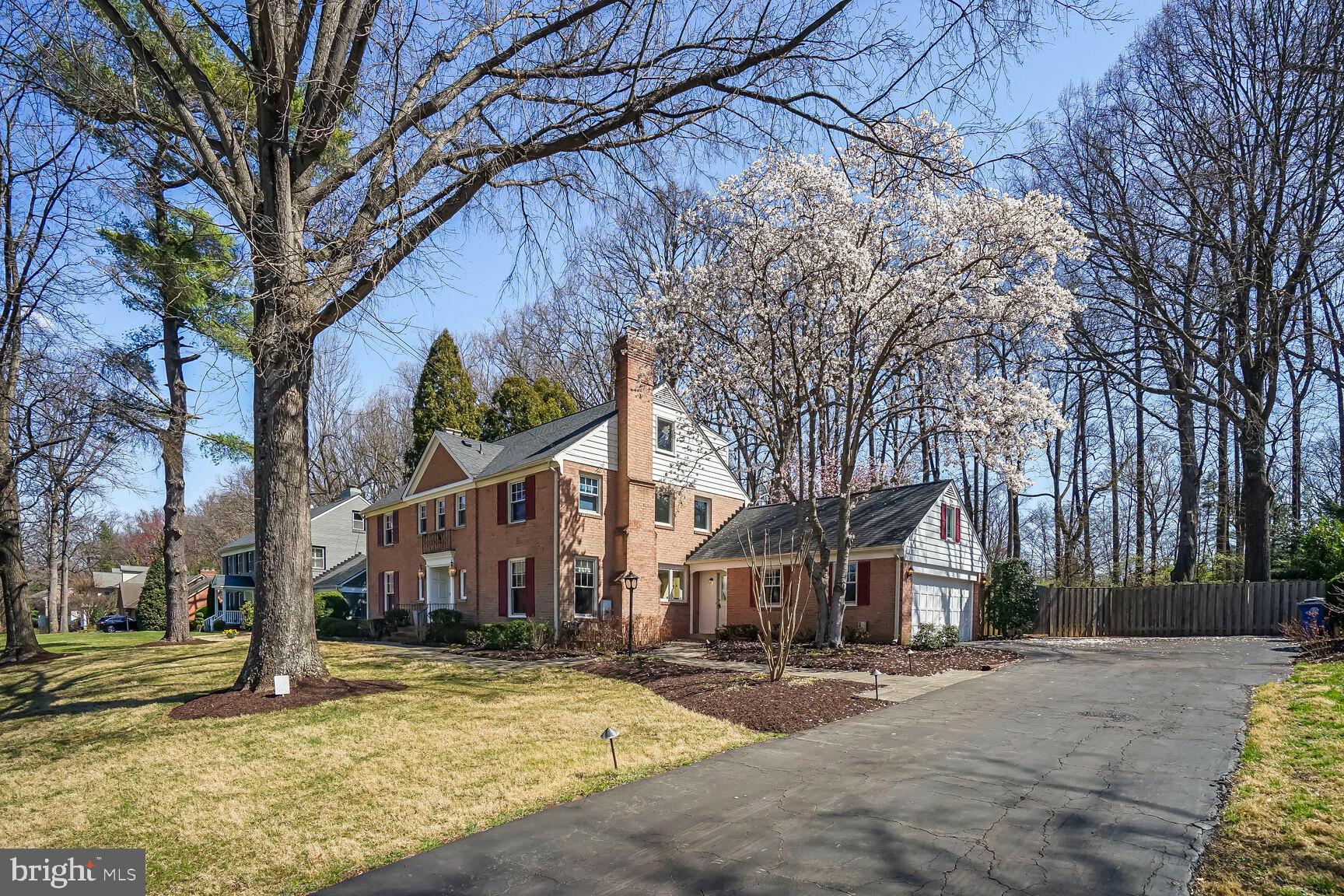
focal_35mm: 16
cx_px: 672
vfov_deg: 73.7
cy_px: 448
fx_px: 597
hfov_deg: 96.7
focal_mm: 16
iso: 640
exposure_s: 1/1600
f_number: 8
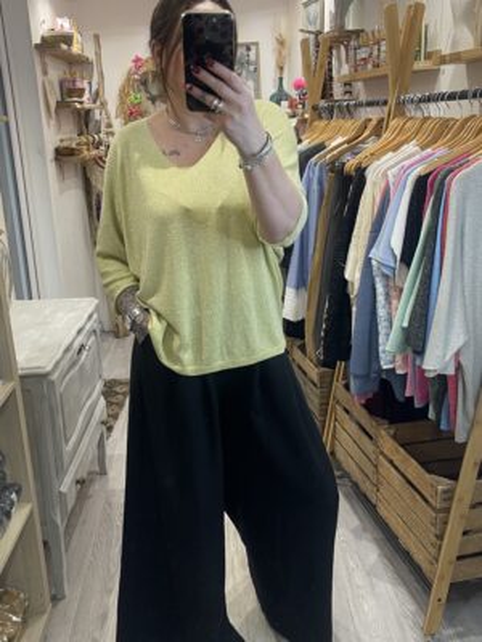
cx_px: 241
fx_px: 464
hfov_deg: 54.9
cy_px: 321
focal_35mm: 25
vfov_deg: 69.4
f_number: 1.6
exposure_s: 1/50
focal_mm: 5.1
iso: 125
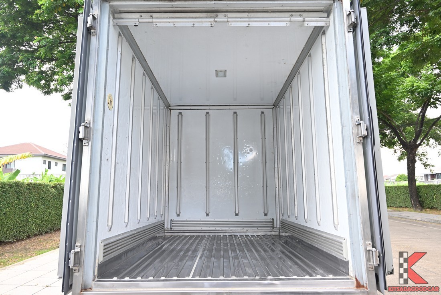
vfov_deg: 53.2
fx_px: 294
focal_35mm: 24
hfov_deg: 73.7
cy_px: 148
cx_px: 220
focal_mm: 24
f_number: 5.6
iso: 560
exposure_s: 1/125
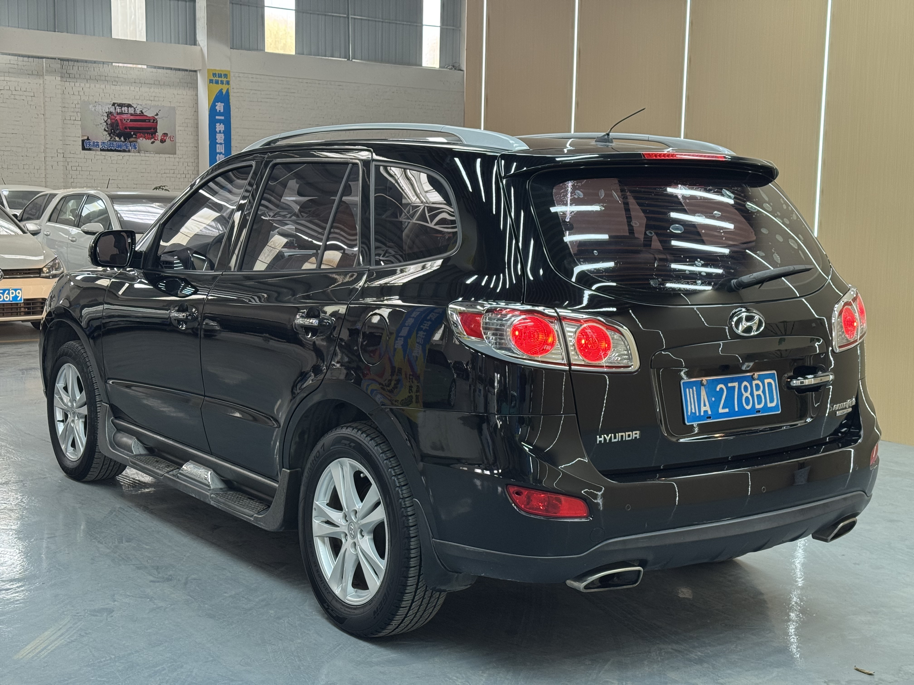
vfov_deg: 30.3
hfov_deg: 39.7
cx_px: 457
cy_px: 342
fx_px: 1267
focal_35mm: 48
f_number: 1.78
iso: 125
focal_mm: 6.76
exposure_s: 1/60
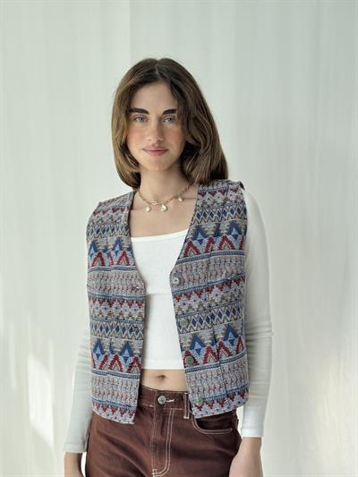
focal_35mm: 48
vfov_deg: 39.6
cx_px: 179
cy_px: 238
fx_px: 662
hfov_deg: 30.3
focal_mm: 6.76
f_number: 1.78
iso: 64
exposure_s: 1/454
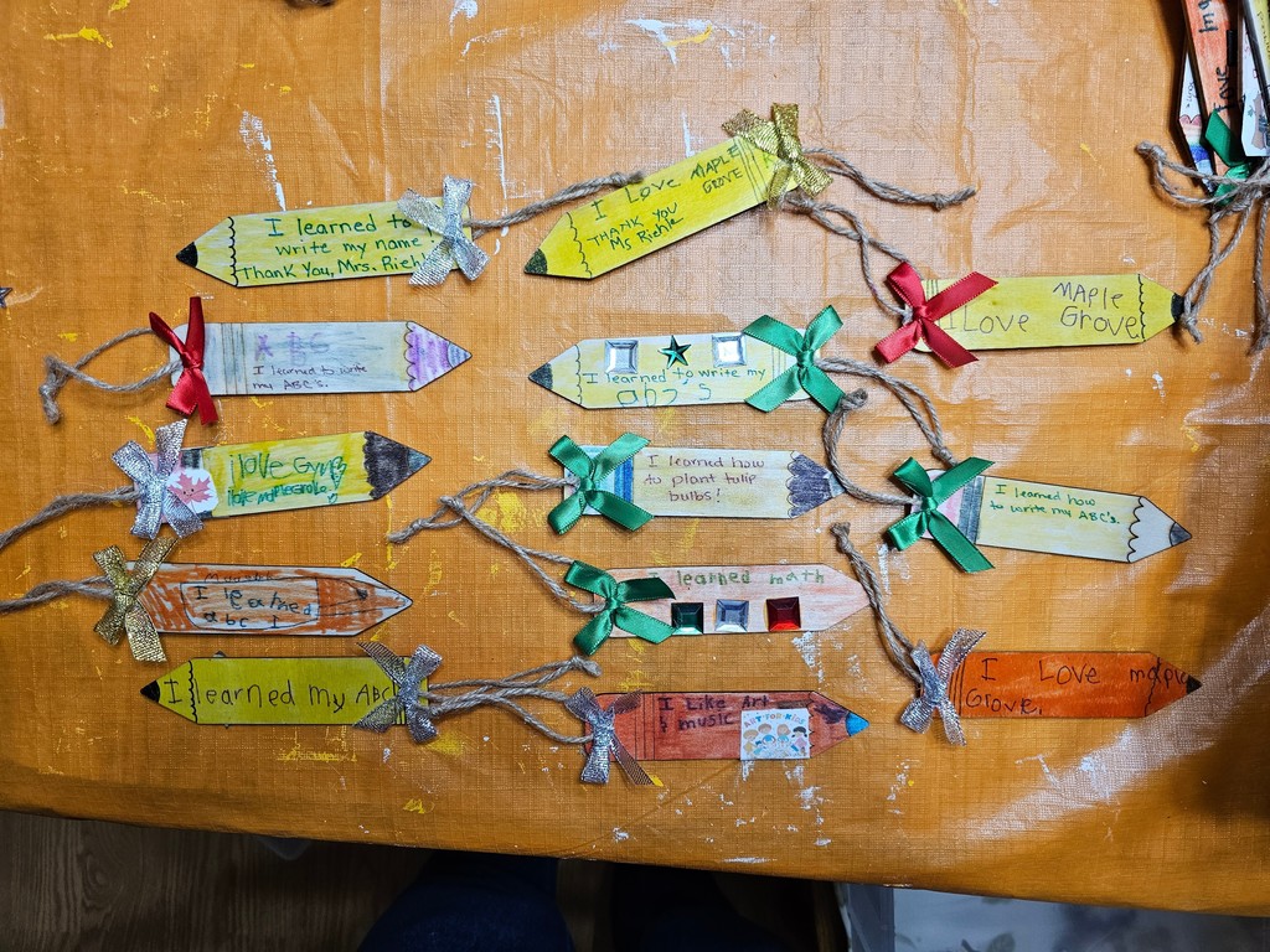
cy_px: 476
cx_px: 635
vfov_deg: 58.9
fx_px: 844
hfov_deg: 73.9
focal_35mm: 23
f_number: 1.7
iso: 250
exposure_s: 1/120
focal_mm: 6.3
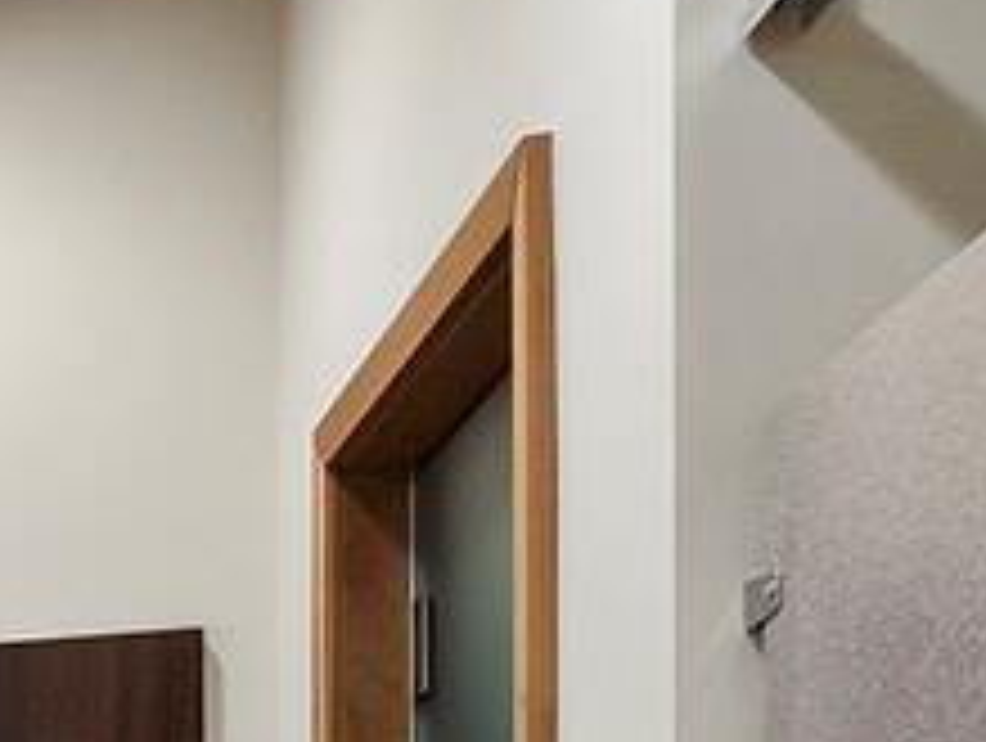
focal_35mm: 102
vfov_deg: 13.3
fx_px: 2910
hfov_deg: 12.8
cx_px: -1601
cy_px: 1261
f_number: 10
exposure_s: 1/2
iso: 400
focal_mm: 7
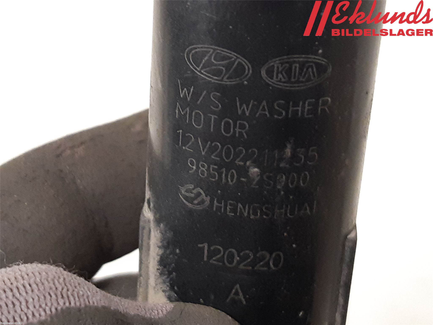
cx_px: 216
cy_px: 162
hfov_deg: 67.3
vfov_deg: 53.1
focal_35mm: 26
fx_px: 325
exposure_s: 1/25
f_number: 1.7
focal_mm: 3.93
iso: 250
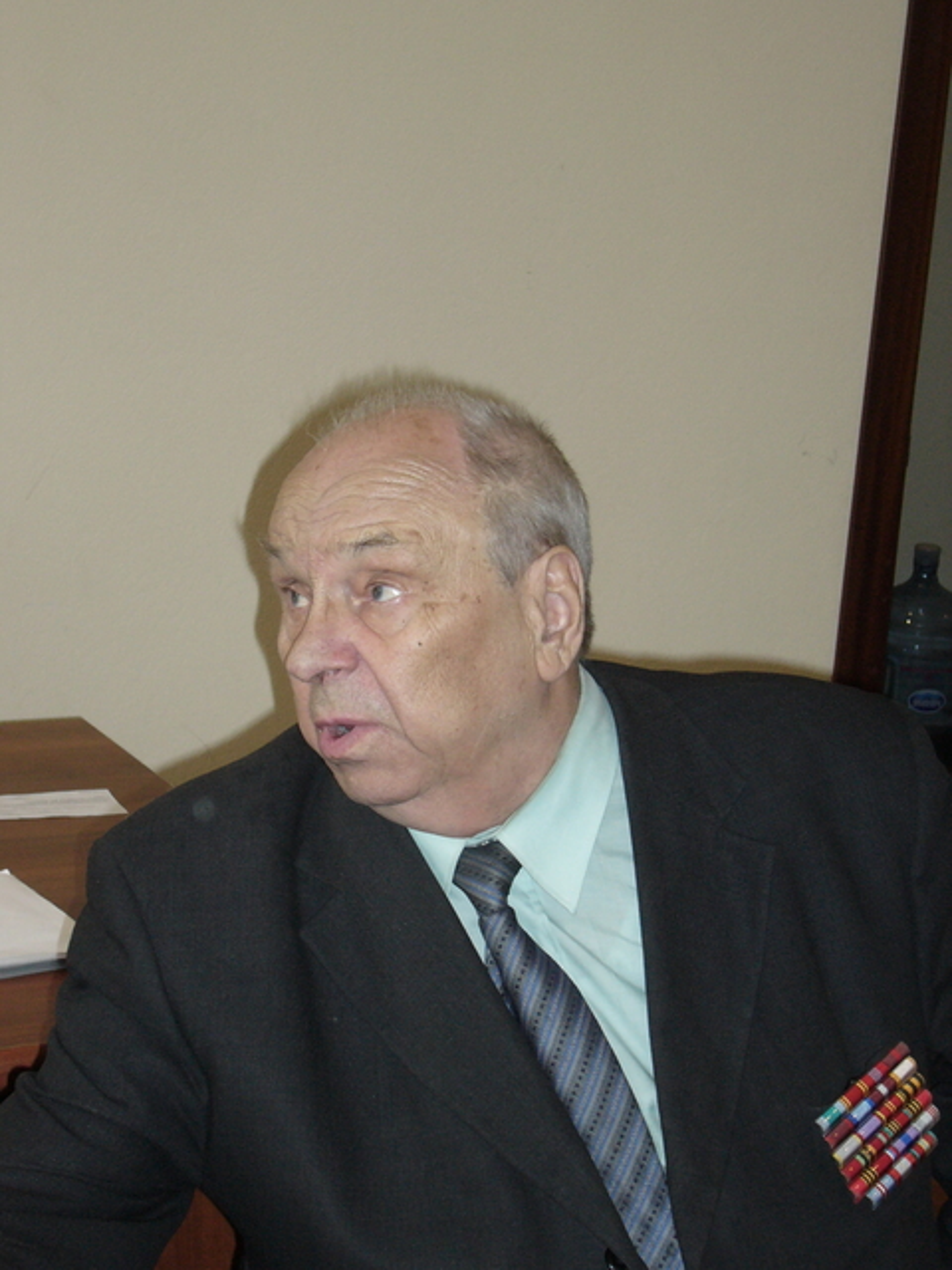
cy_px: 635
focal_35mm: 69
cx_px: 476
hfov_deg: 21.3
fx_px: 2530
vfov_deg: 28.2
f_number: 4
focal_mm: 11.5
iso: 200
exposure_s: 1/60
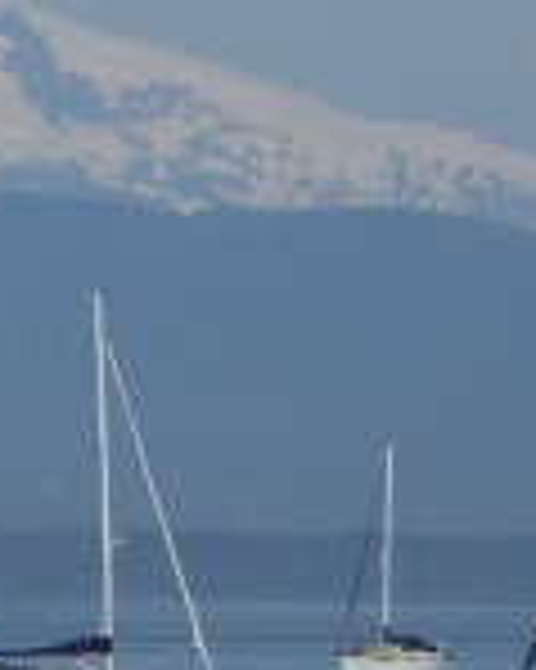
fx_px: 28822
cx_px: -500
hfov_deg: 1.1
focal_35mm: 1452
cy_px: 54
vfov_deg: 1.3
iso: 100
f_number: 5.6
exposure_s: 1/1000
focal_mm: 44.8
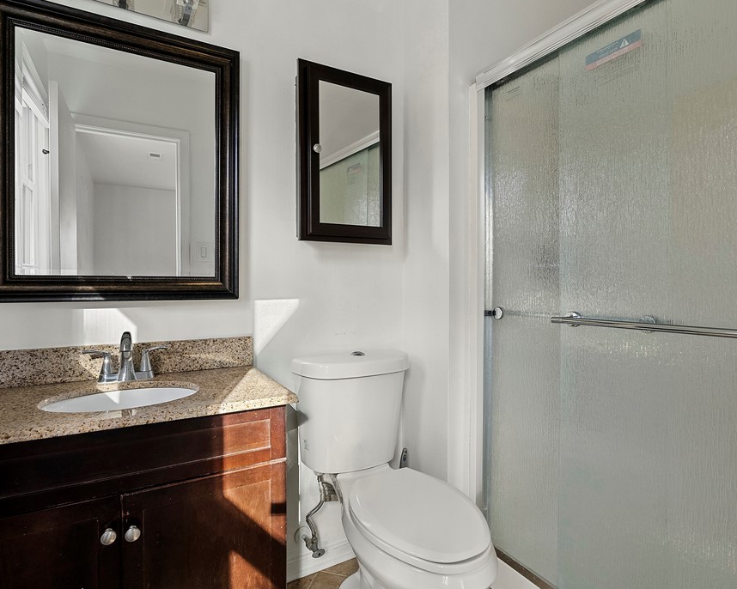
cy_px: 282
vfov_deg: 70.8
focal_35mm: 19
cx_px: 364
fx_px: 414
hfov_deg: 83.3
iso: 800
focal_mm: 16
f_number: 8
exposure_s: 1/1.67
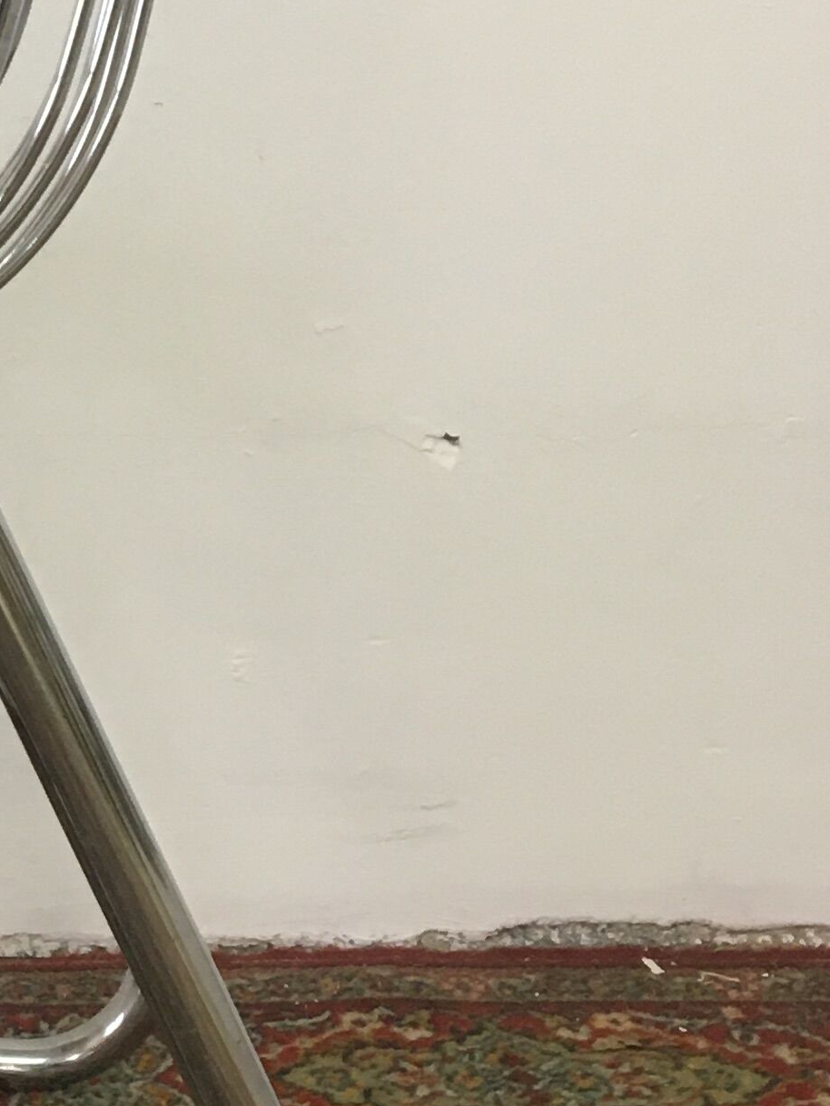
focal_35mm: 96
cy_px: 564
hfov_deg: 14.3
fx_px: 3068
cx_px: -445
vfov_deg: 20.4
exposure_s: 1/33
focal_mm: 4.15
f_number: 2.2
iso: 125
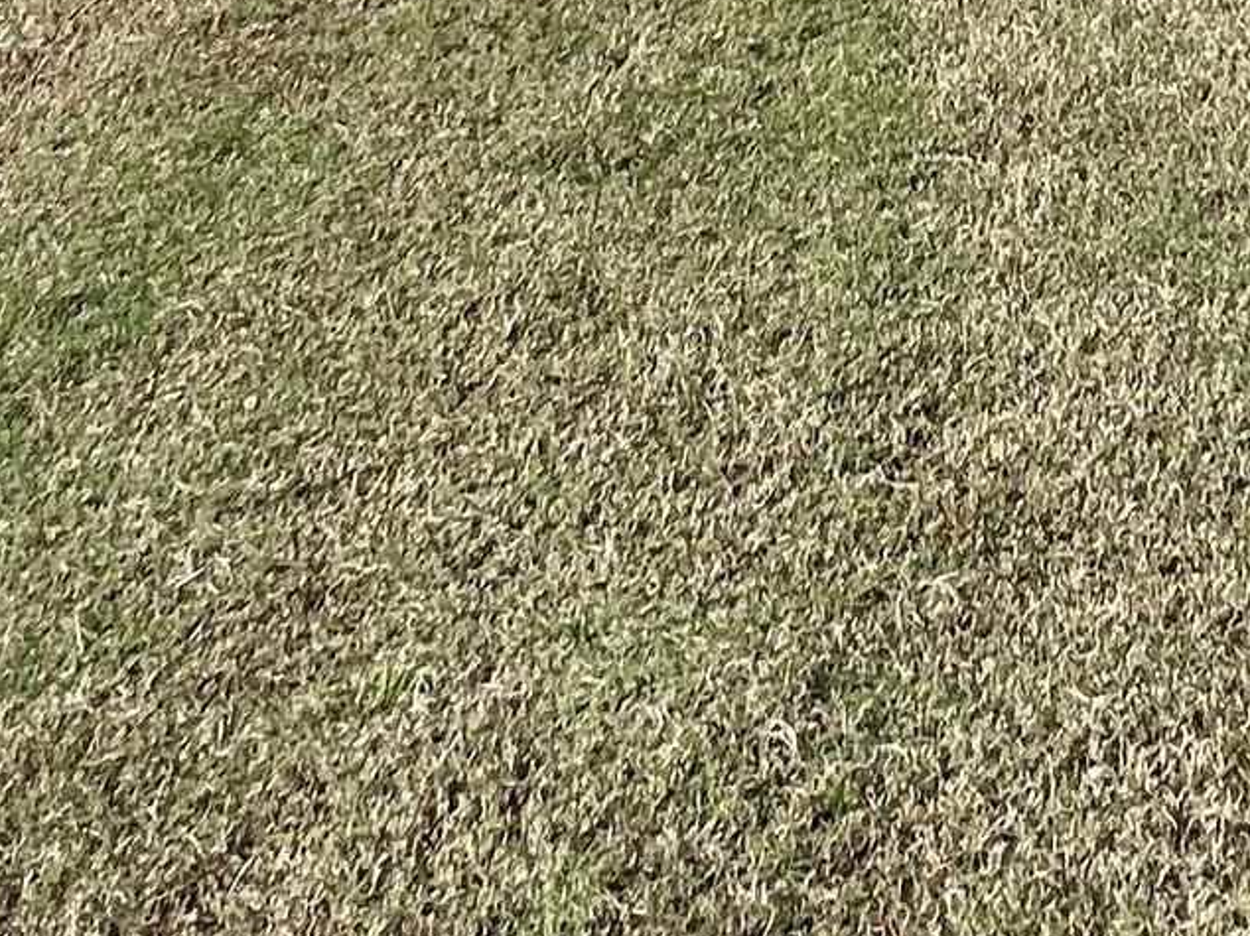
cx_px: 907
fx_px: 2274
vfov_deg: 17.9
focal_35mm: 63
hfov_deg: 30.3
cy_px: -818
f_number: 1.8
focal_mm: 1.57
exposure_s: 1/1727
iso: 32
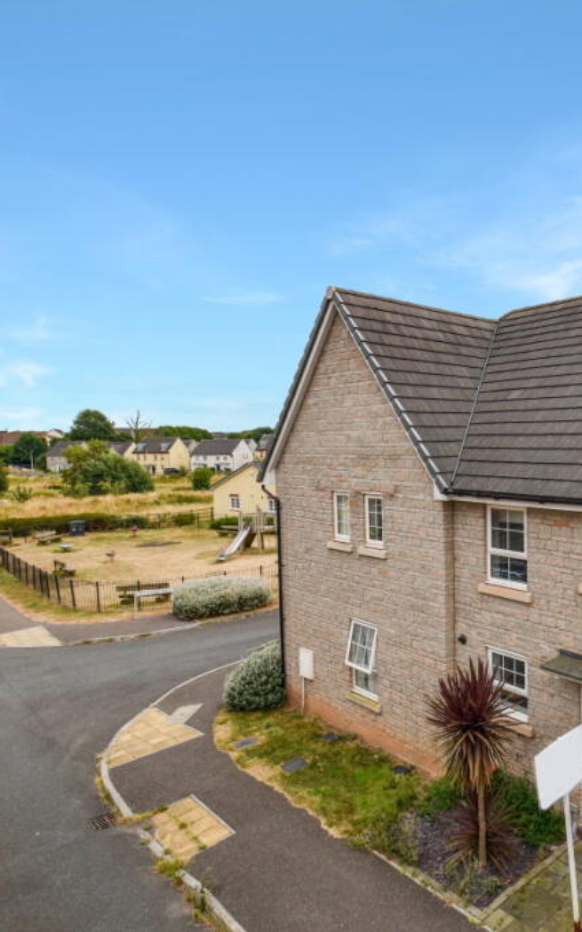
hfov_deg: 47.1
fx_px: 584
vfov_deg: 77.2
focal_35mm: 23
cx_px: 534
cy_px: 466
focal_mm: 10
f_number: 8
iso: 100
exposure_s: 1/200
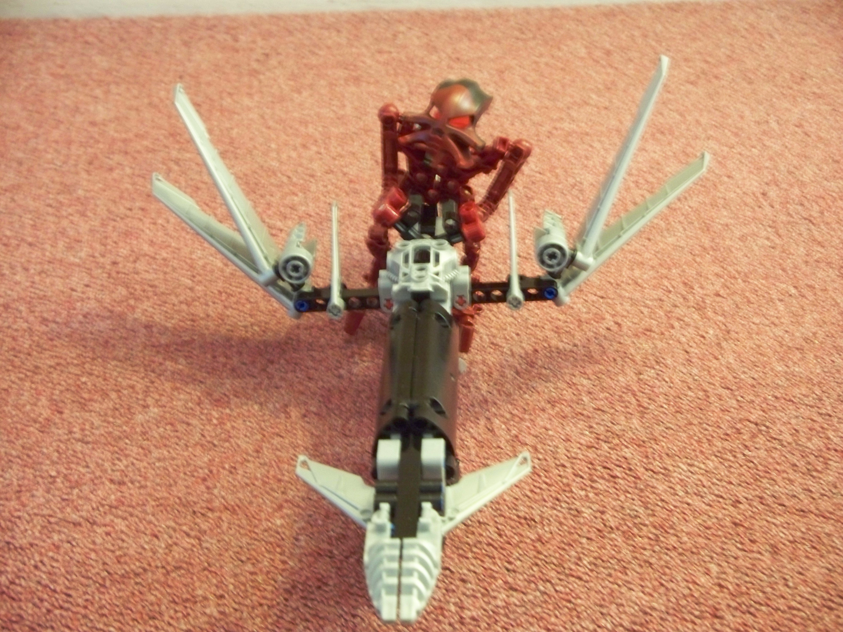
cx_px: 422
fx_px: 1486
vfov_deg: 24.0
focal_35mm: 61
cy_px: 316
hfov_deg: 31.7
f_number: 3.1
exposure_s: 1/6
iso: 400
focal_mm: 12.89
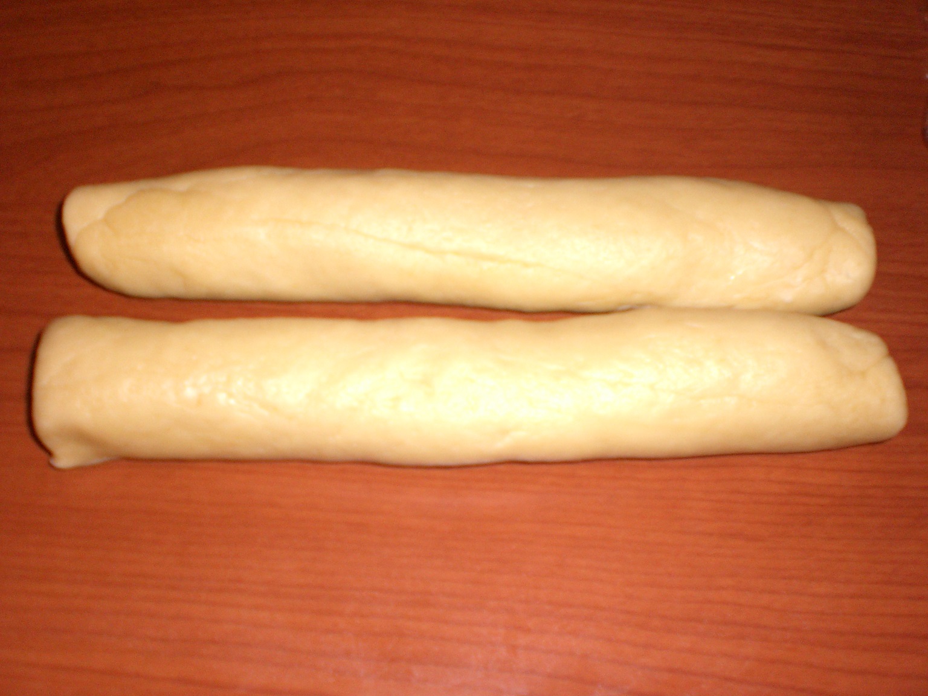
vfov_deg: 37.7
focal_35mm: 38
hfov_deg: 49.0
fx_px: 1019
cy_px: 348
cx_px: 464
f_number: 3.1
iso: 200
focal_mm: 6.3
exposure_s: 1/60
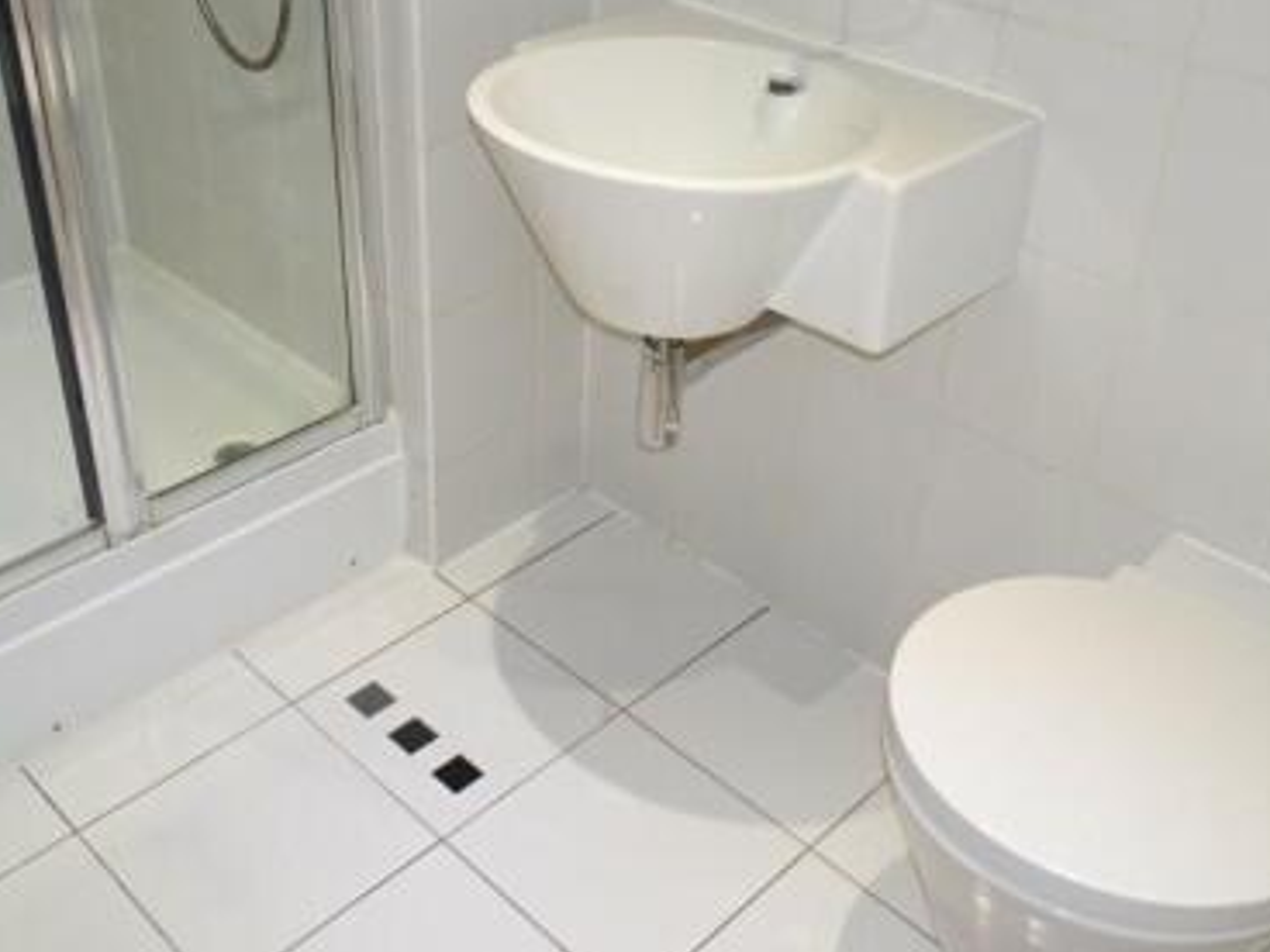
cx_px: 561
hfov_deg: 48.9
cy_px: 354
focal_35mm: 38
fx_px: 1394
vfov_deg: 37.5
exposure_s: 1/30
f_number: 3.5
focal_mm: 4.1
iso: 160
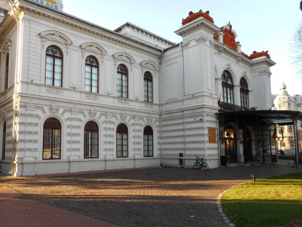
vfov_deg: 54.9
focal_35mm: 25
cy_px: 114
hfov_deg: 69.4
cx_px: 151
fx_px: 218
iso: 80
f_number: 3.7
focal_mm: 4.5
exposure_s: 1/100
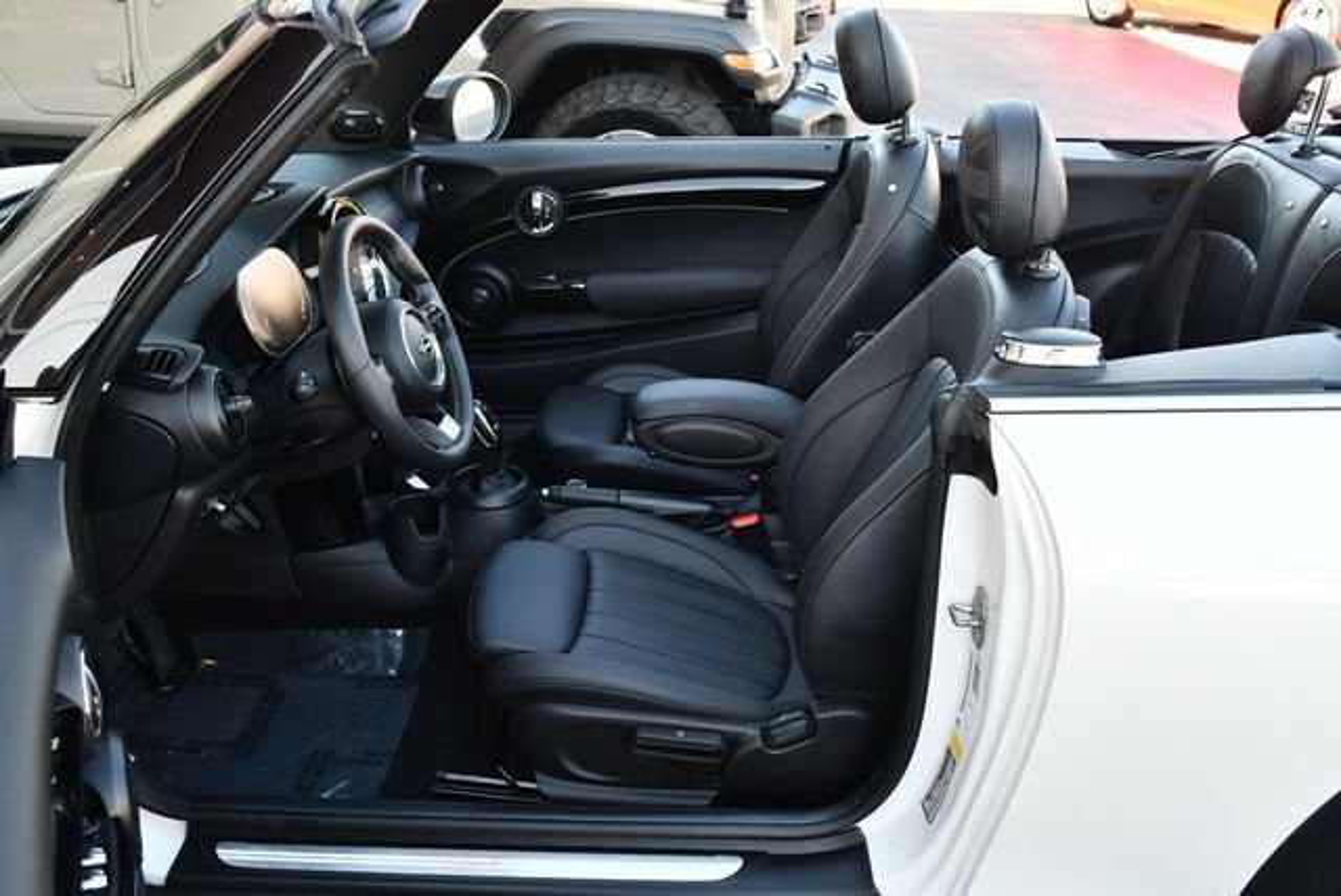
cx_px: 670
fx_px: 1342
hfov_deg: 53.1
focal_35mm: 36
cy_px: 448
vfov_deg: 36.9
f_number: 3.5
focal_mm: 18
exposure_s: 1/250
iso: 400
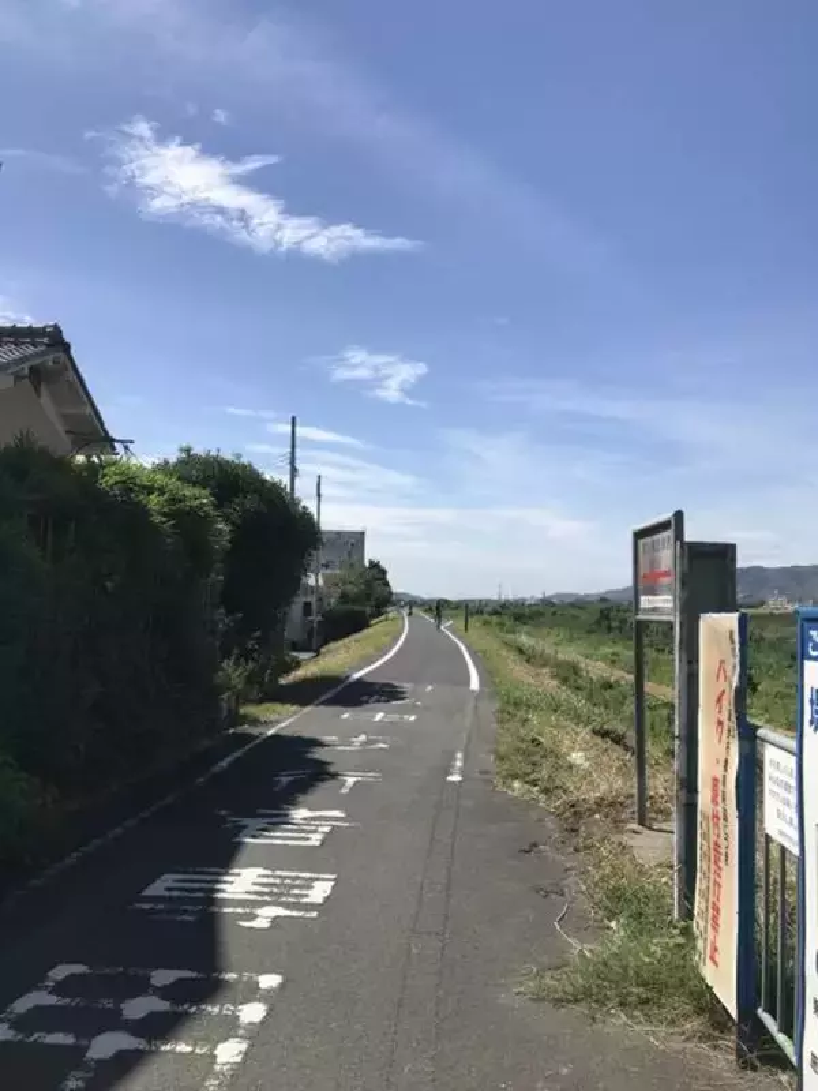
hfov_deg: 49.7
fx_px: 882
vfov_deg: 63.4
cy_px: 546
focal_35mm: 28
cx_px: 409
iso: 20
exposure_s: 1/3300
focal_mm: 3.99
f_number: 1.8
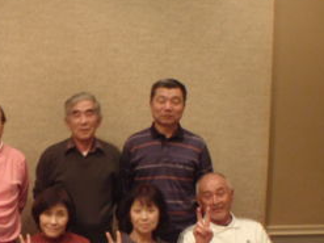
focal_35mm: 68
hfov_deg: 26.6
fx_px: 636
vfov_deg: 21.1
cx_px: -22
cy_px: 223
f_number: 3.5
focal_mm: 5
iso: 200
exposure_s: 1/5
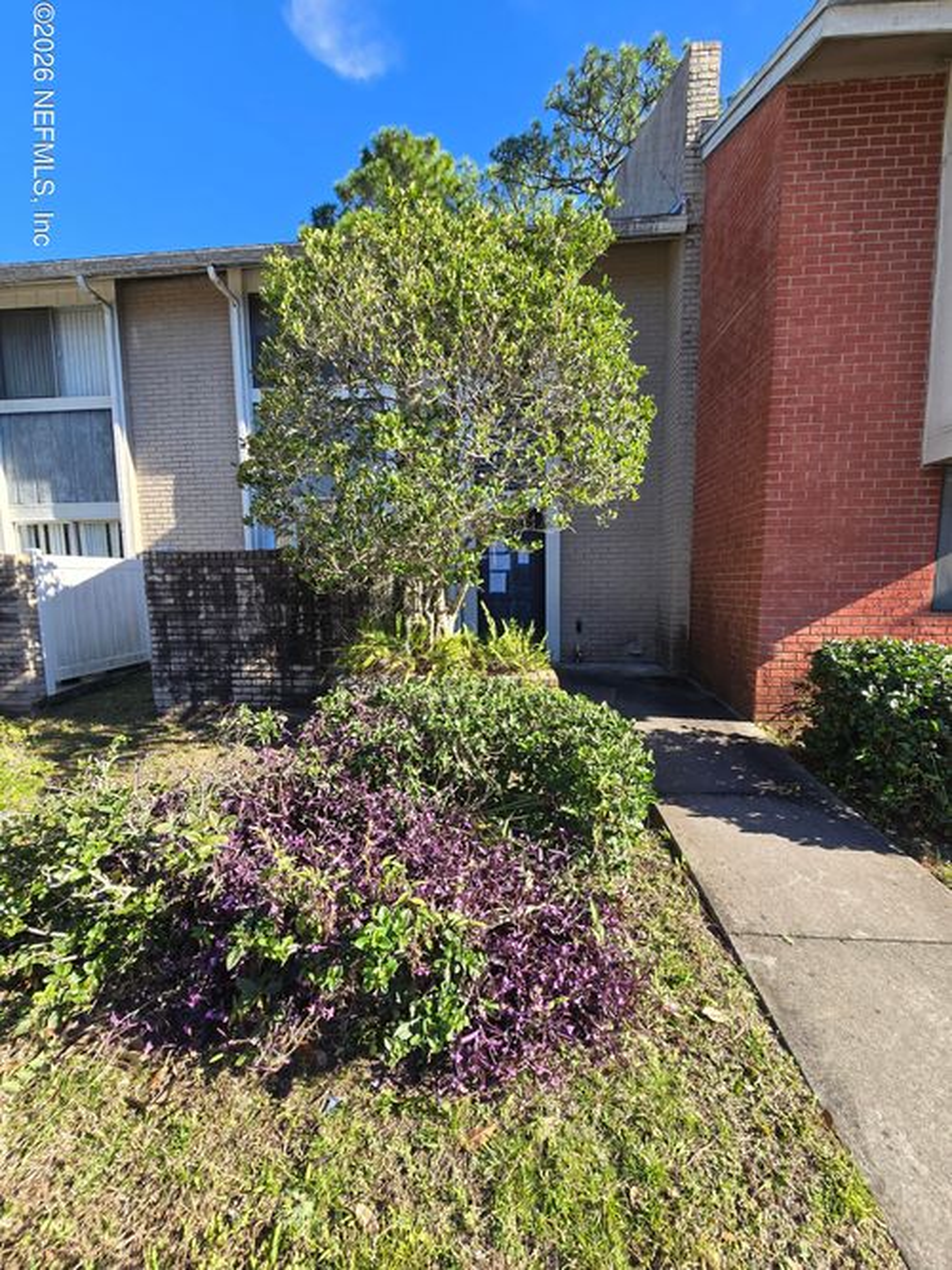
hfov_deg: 89.9
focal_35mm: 13
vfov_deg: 106.2
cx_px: 476
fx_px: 477
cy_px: 635
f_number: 2.2
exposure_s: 1/583
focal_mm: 2.2
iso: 50
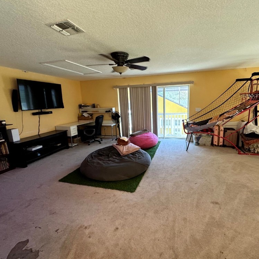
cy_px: 130
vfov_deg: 84.0
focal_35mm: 17
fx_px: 144
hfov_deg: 83.7
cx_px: 144
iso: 250
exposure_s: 1/120
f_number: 2.2
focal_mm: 2.22
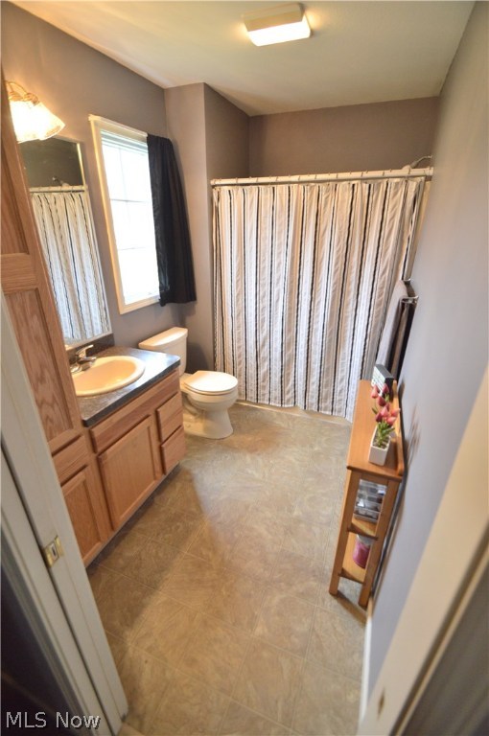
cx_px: 244
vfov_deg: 100.5
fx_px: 306
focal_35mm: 15
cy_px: 368
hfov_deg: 77.2
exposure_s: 1/60
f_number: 3.5
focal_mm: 10
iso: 800
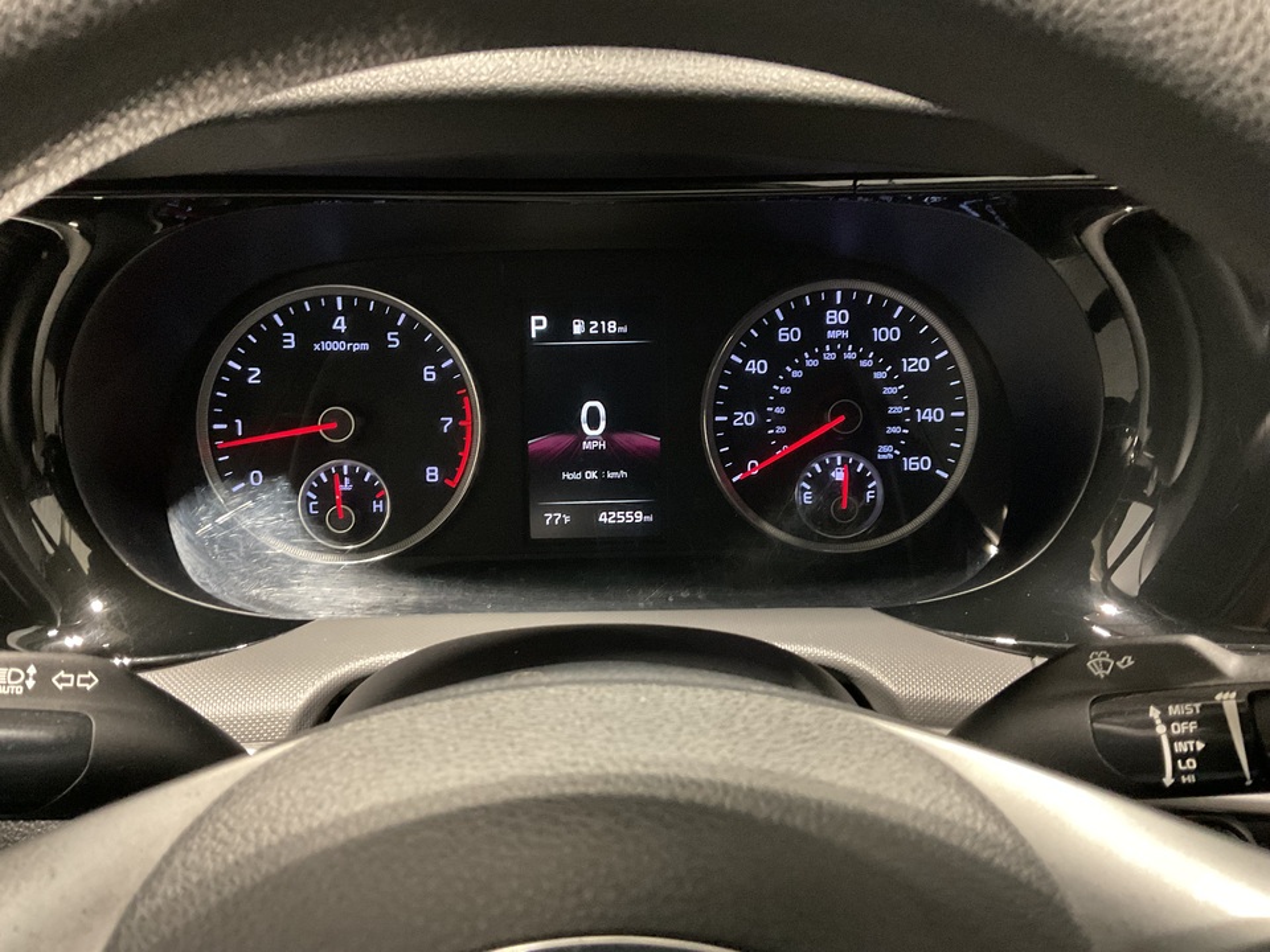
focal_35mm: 29
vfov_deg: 48.2
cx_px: 635
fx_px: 1064
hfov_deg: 61.7
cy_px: 476
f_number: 1.8
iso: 500
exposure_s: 1/25
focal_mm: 3
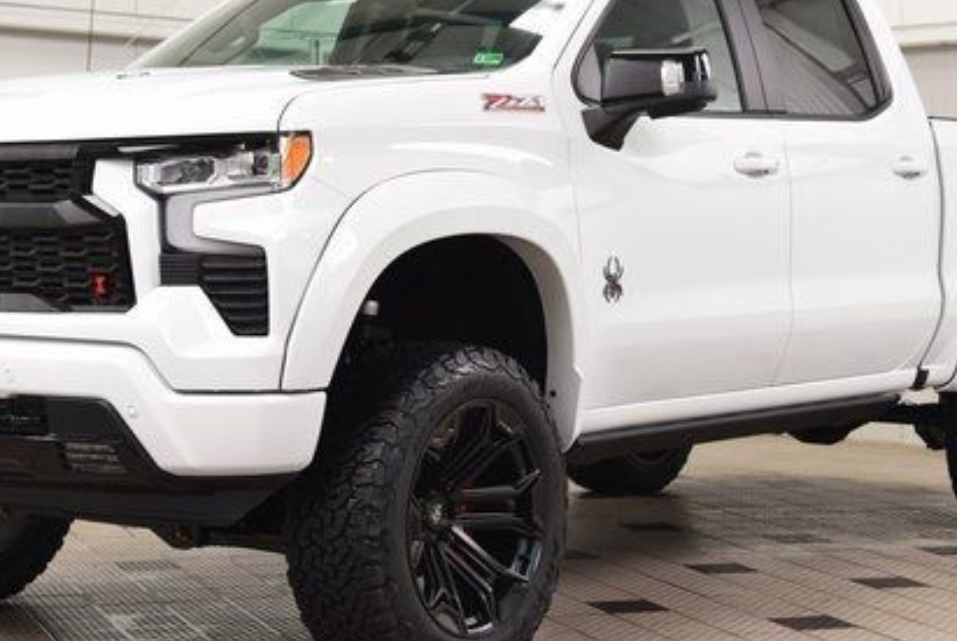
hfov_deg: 24.2
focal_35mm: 84
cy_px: 220
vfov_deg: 16.3
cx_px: 438
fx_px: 2235
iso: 1250
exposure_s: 1/60
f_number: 8
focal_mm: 36
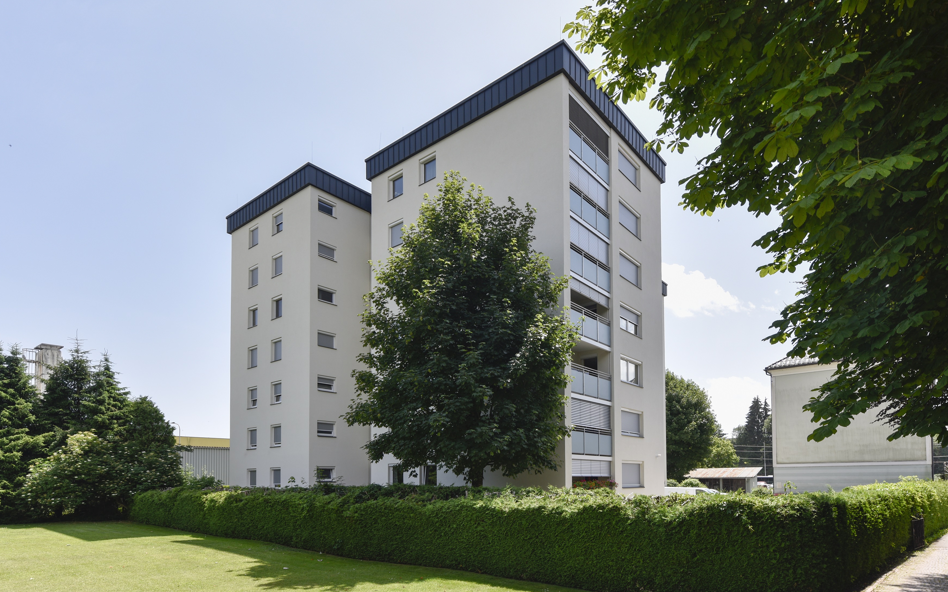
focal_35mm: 15
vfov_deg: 74.8
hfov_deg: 101.4
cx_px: 460
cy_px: 290
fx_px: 388
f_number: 8
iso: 100
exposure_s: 1/160
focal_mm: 14
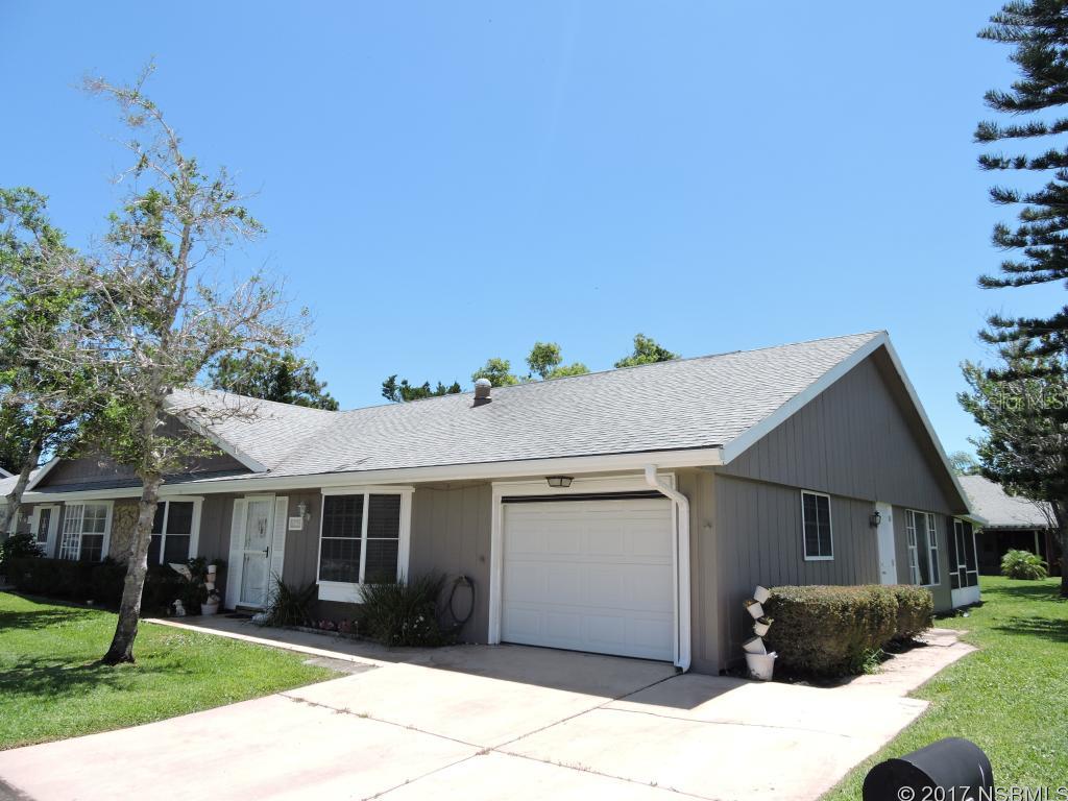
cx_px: 534
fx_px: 740
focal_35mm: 24
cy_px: 400
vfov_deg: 56.8
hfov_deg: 71.6
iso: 100
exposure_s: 1/800
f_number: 3.3
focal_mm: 4.3
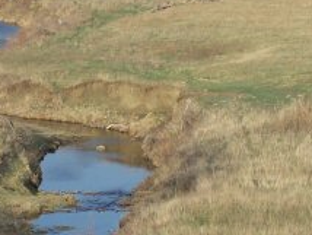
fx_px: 2761
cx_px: -34
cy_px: 44
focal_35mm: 306
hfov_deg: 6.4
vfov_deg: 4.9
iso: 64
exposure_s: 1/200
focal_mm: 17.3
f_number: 3.6
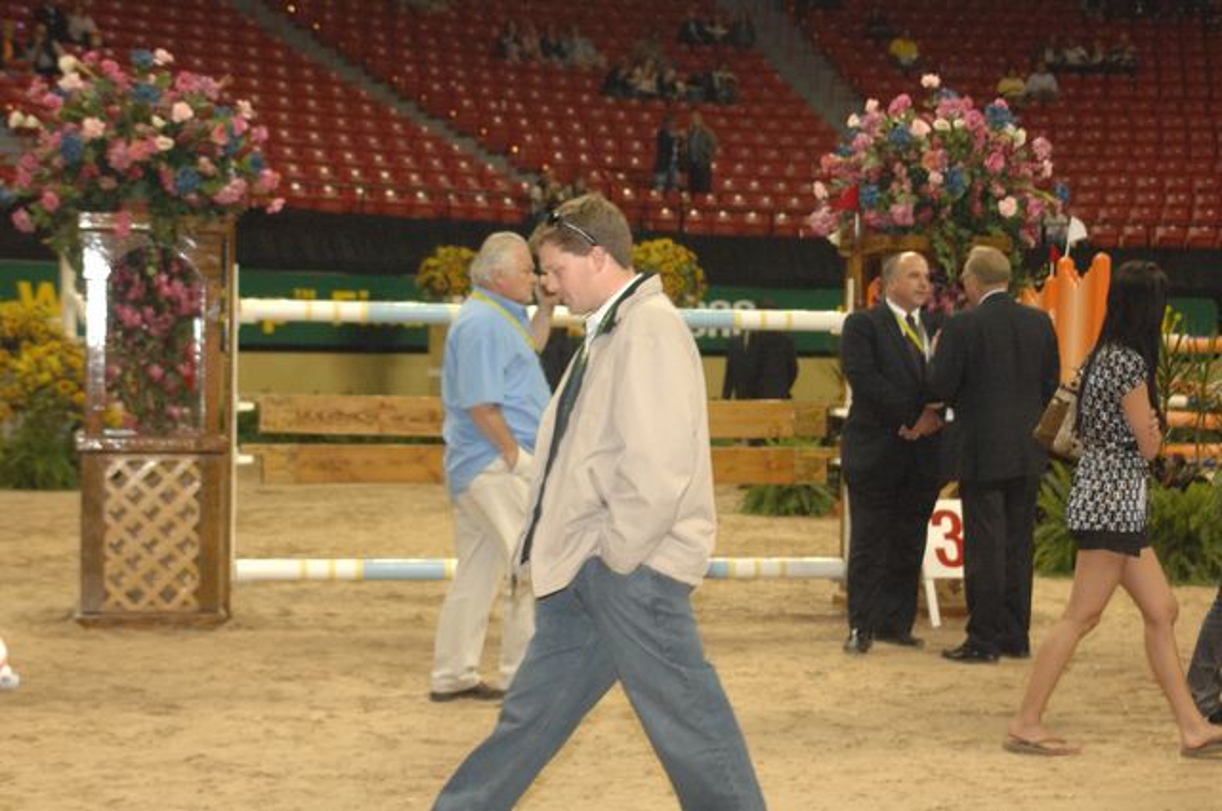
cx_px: 611
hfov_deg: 28.1
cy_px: 406
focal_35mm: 72
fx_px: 2441
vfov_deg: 18.9
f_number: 4.2
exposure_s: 1/250
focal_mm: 48
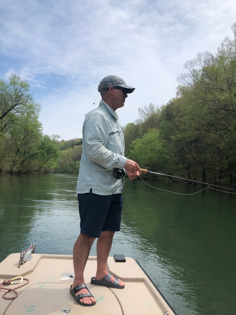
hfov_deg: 49.7
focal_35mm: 28
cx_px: 118
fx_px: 255
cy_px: 158
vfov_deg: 63.4
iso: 20
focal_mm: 4
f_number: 1.8
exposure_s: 1/2525
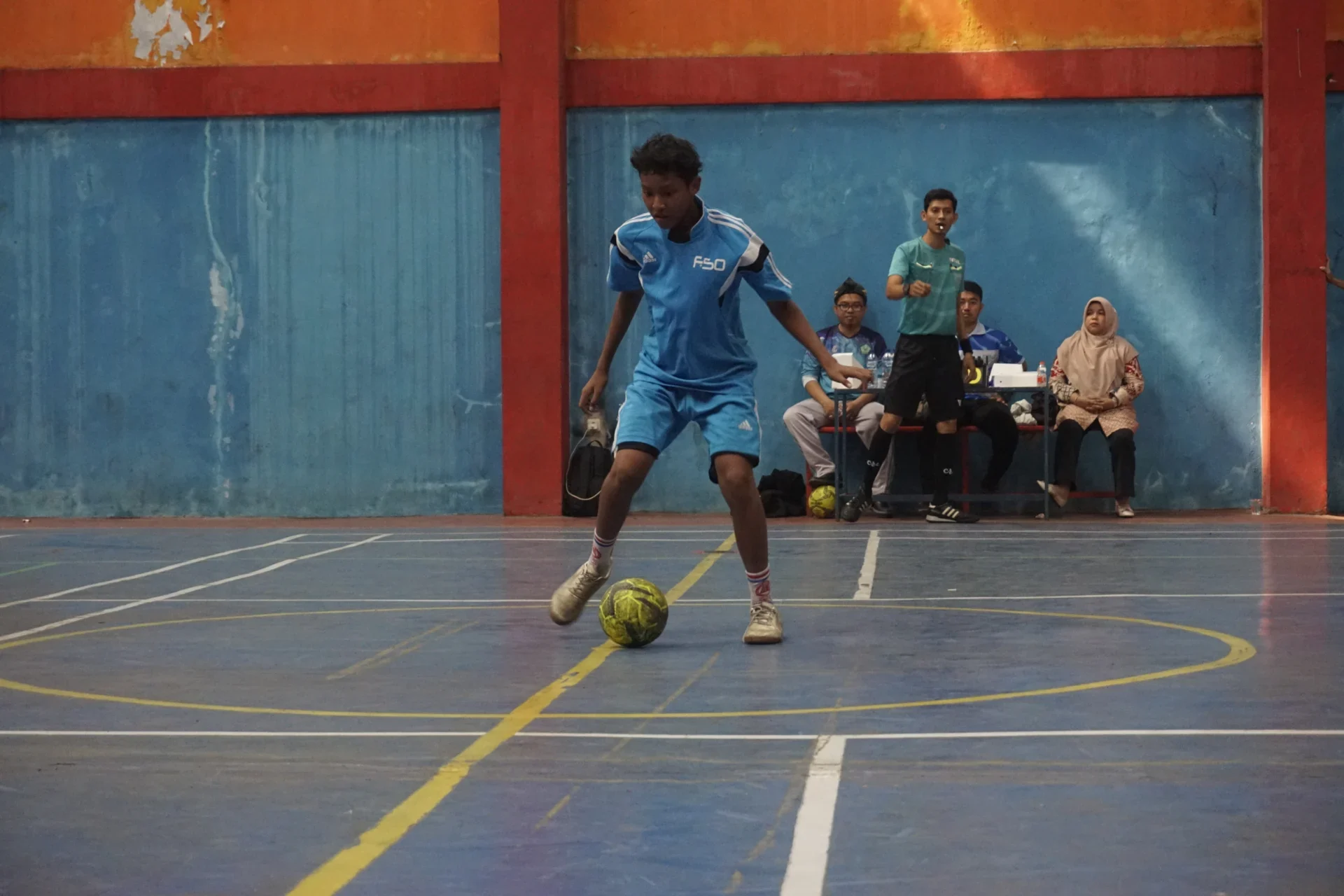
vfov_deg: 19.3
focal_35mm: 70
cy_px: 448
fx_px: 2632
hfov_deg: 28.6
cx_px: 672
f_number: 5.6
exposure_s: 1/160
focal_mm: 47
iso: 3200
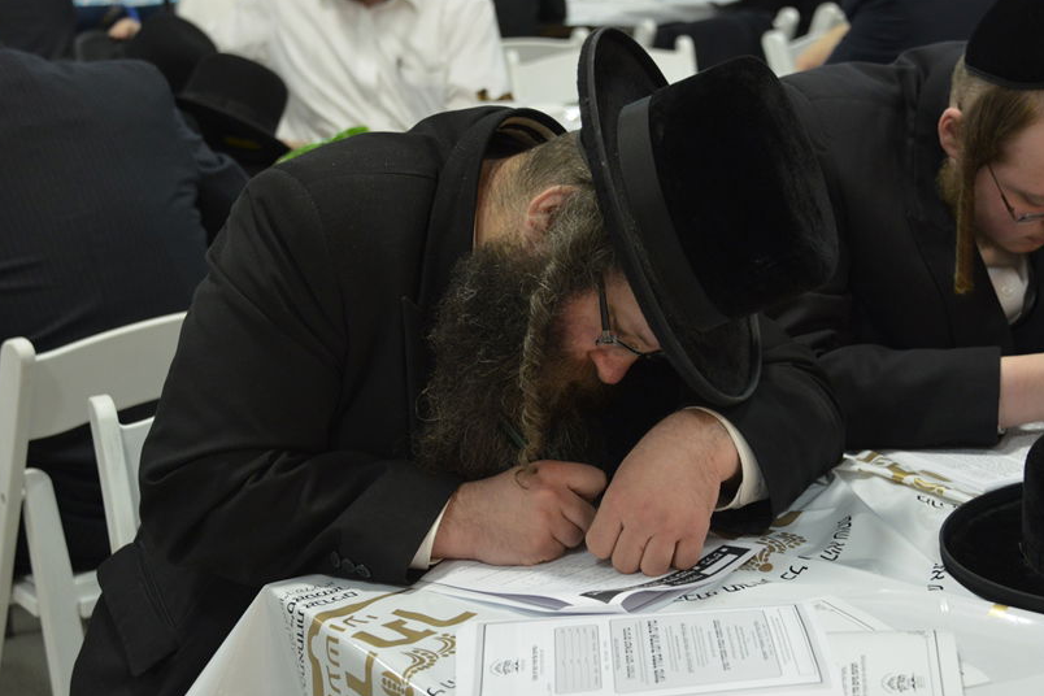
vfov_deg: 17.3
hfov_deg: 25.7
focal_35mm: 79
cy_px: 332
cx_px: 540
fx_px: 2291
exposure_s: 1/80
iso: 2000
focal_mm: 62
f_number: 5.6
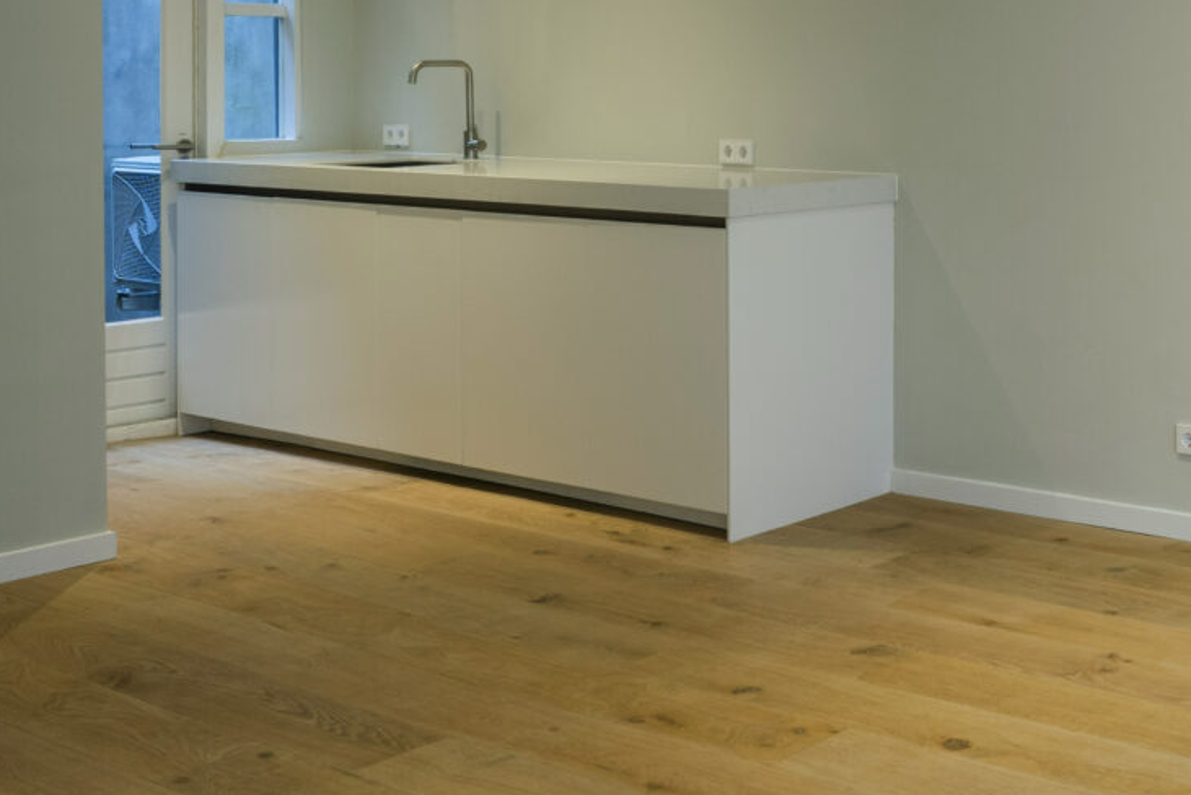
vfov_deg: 26.0
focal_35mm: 49
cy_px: -24
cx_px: 1388
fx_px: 1622
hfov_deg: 33.6
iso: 100
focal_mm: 14
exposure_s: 1/2.5
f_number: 9
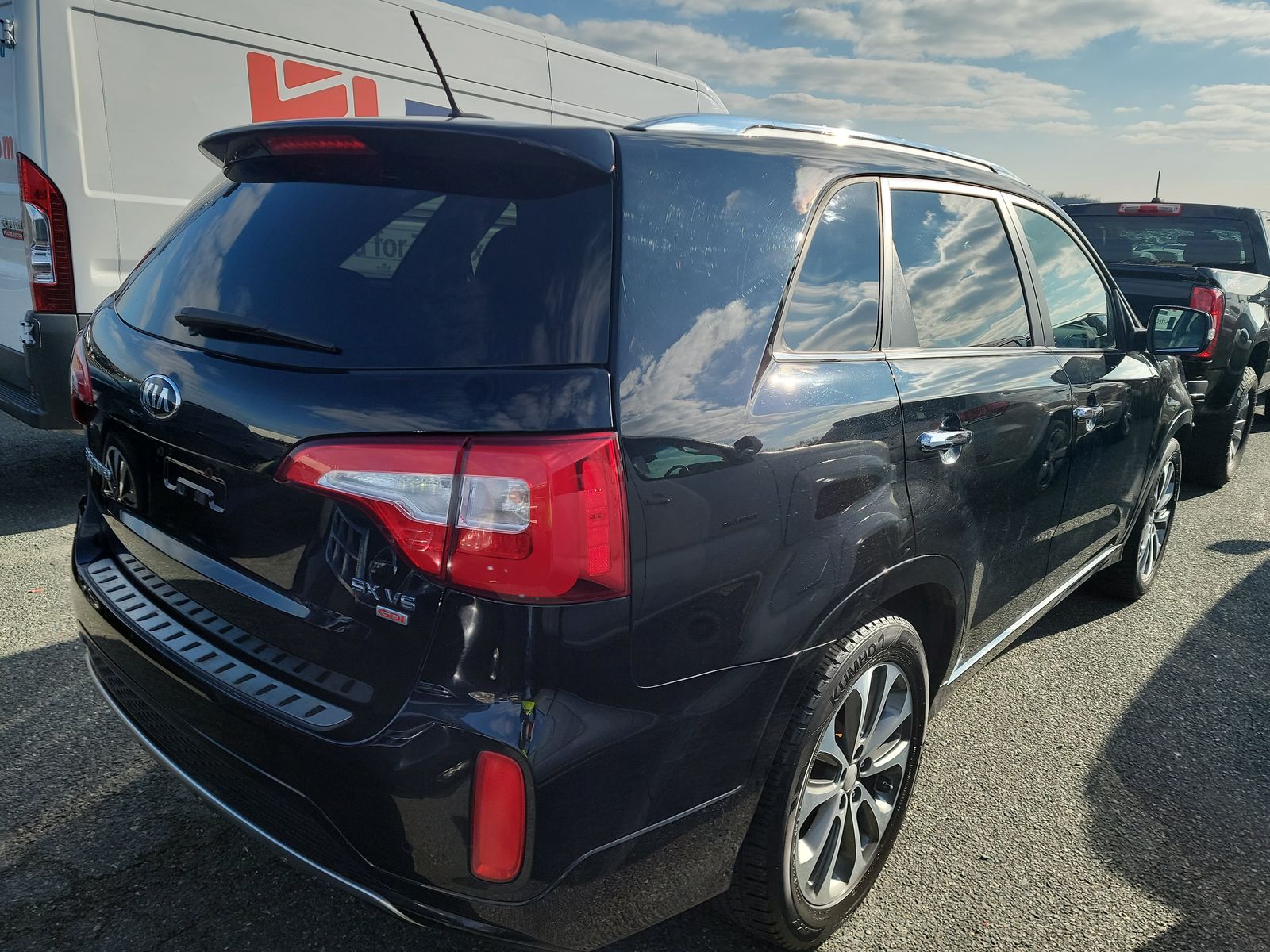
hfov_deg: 71.6
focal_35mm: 24
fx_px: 881
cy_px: 476
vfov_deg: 56.8
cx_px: 635
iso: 50
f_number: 1.8
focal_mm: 6.7
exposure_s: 1/575
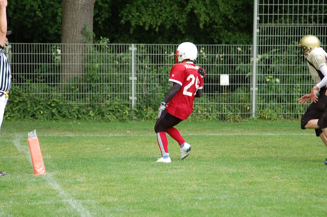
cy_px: 108
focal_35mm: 165
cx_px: 164
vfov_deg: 8.3
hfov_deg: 12.5
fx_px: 1496
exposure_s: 1/1000
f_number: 4.2
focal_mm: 110
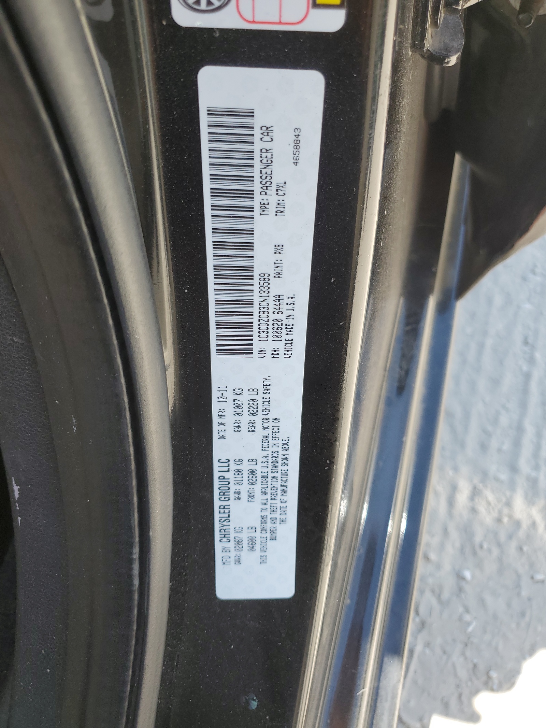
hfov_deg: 53.1
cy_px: 364
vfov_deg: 67.3
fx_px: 547
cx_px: 273
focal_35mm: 26
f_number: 1.5
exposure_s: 1/526
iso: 50
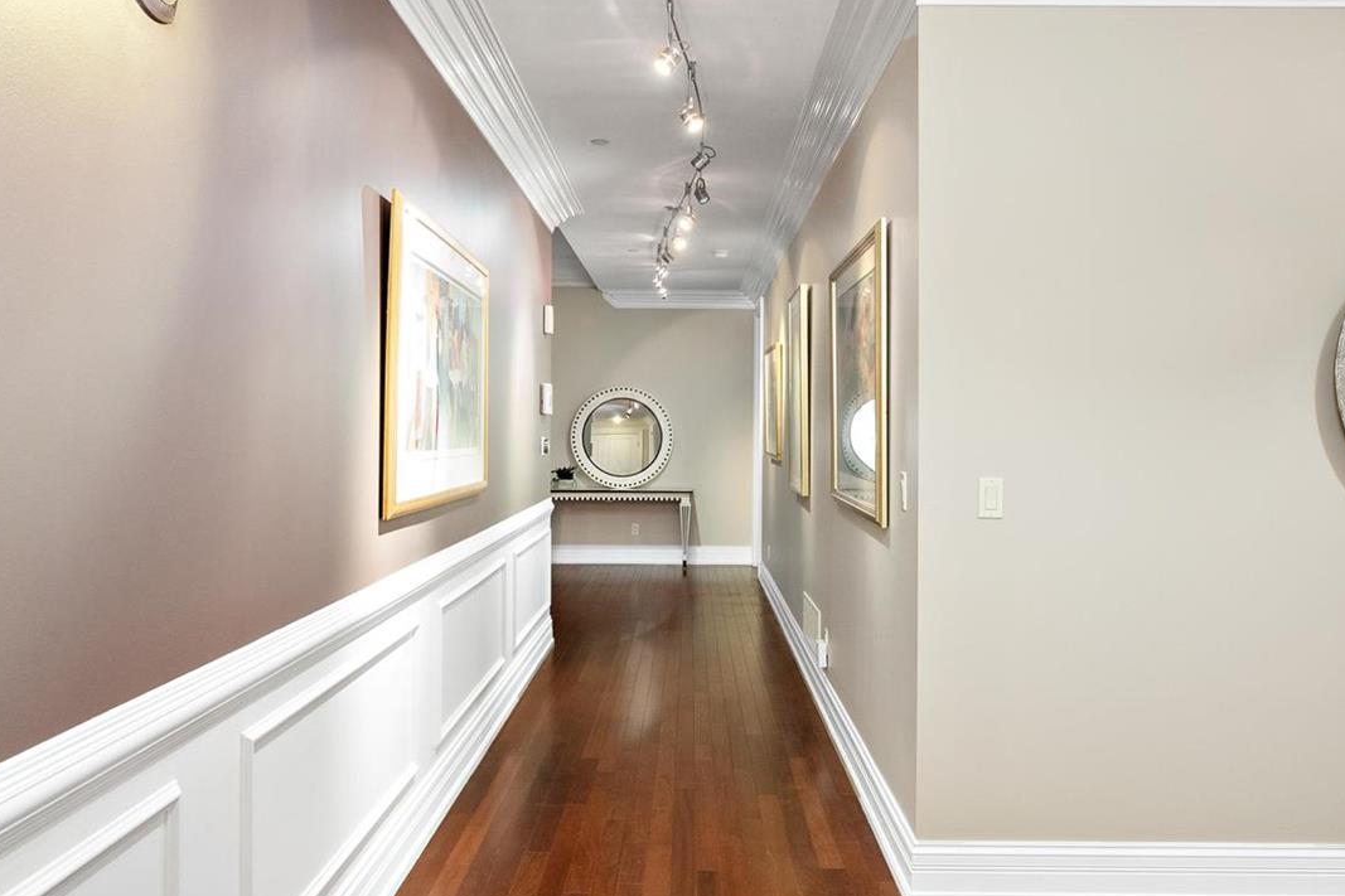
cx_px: 672
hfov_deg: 61.9
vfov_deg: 43.6
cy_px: 446
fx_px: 1121
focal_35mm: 30
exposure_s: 1/2.5
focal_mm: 10
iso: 400
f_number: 8
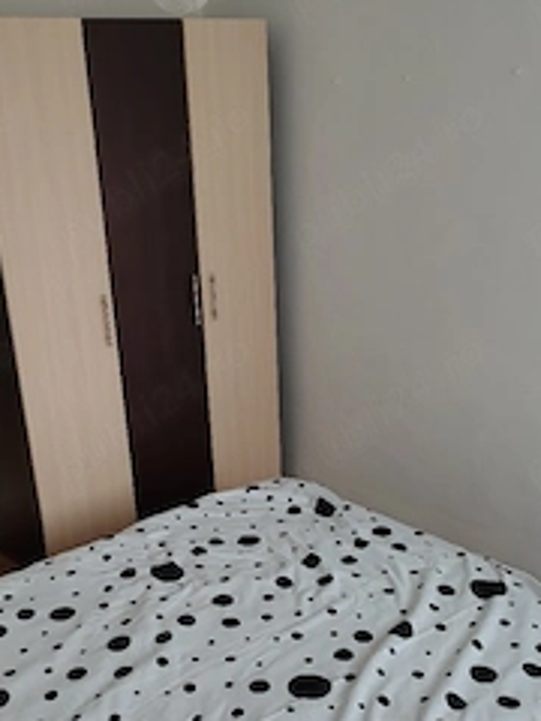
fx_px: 834
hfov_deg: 35.8
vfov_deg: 46.4
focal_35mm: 40
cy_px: 448
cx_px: 213
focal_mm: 5.56
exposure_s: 1/50
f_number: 1.8
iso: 1447
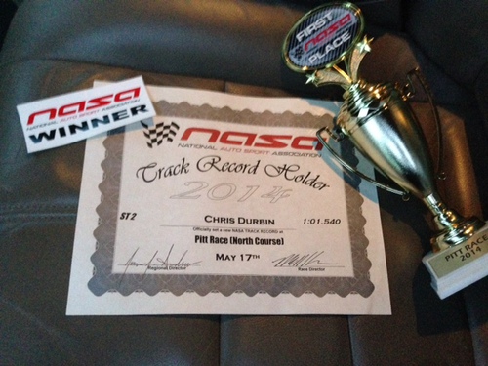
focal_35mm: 33
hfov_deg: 55.4
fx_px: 465
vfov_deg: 42.9
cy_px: 183
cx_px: 244
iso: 800
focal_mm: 4.12
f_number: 2.4
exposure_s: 1/15
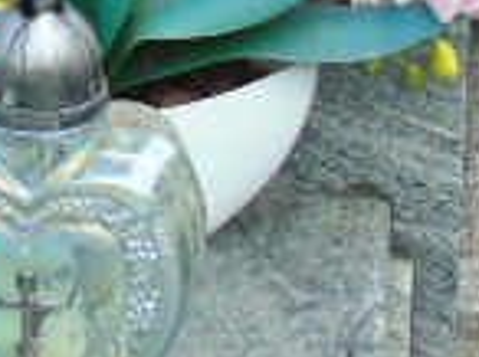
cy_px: -396
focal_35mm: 202
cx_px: -203
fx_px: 2791
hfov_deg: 9.6
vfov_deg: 7.0
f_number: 4.1
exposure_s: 1/320
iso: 80
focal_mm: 8.2
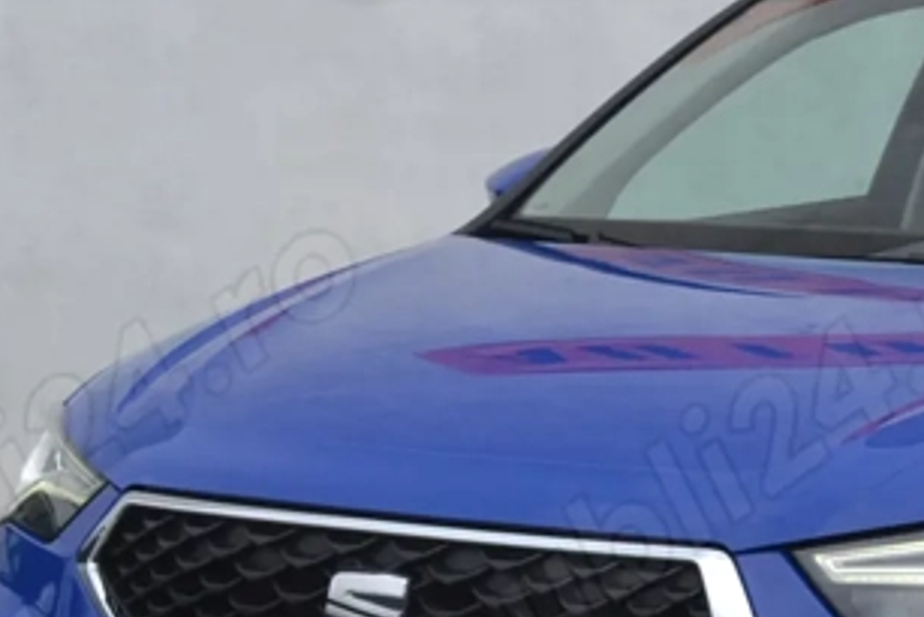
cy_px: 397
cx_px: 1087
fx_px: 4262
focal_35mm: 166
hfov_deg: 12.1
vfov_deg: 8.3
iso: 100
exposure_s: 1/200
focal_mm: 34
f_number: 7.1
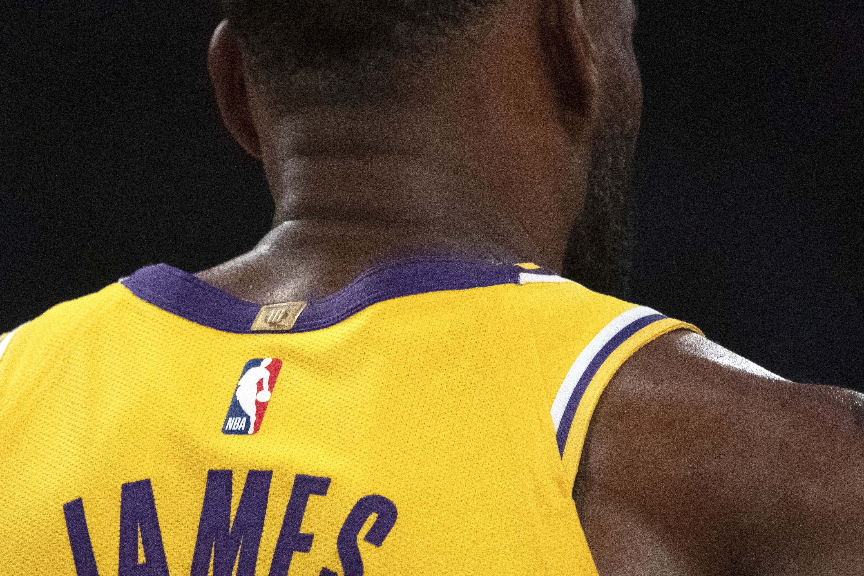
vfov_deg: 1.7
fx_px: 19366
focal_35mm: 807
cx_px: 292
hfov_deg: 2.6
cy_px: 493
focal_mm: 300
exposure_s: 1/1600
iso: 5000
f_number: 4
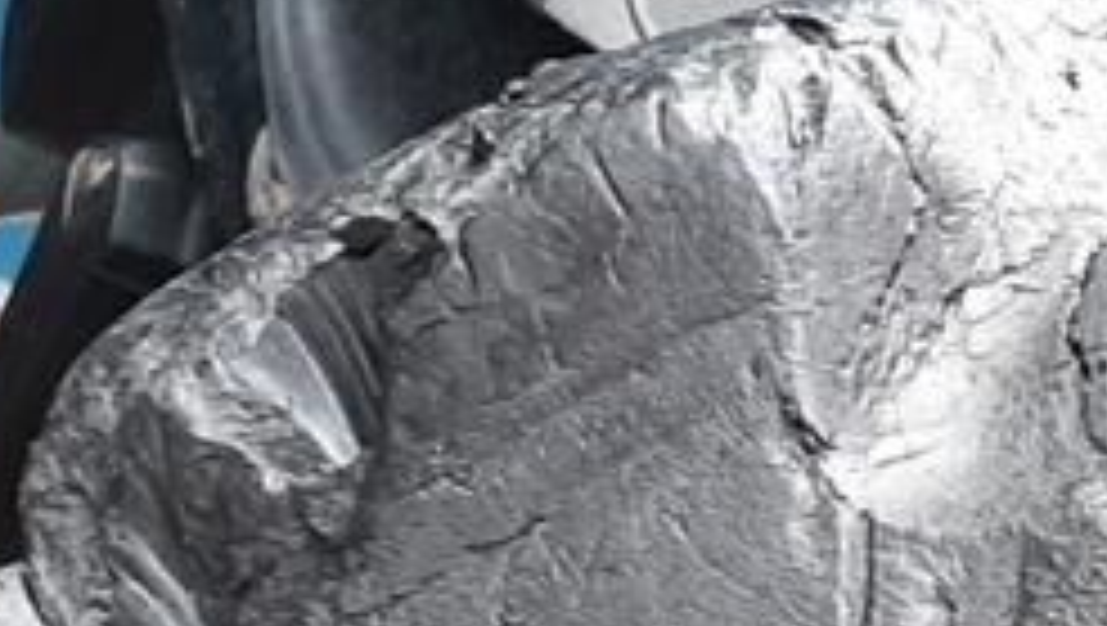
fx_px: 4055
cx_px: 1552
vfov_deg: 8.0
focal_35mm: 138
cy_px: 1630
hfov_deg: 14.7
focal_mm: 3.93
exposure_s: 1/107
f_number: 1.7
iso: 50
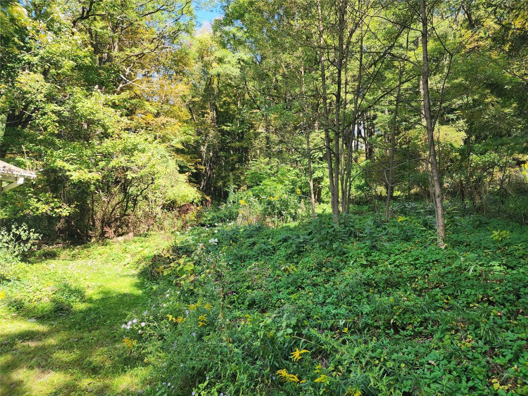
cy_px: 198
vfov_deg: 58.9
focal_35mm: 23
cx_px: 264
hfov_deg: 73.9
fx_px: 351
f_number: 1.8
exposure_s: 1/180
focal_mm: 6.4
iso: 16
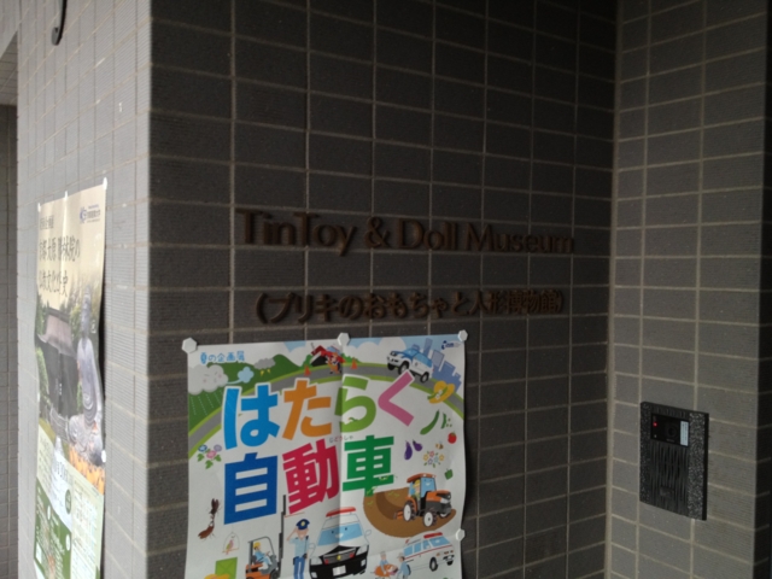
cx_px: 386
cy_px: 290
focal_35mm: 35
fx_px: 781
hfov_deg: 52.6
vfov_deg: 40.7
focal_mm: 4.28
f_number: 2.4
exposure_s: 1/20
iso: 160
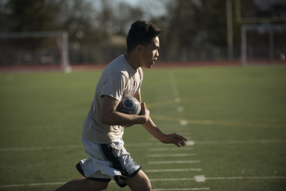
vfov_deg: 9.2
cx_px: 143
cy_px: 96
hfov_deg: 13.7
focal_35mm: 150
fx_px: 1192
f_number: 2.8
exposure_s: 1/4000
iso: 250
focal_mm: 150
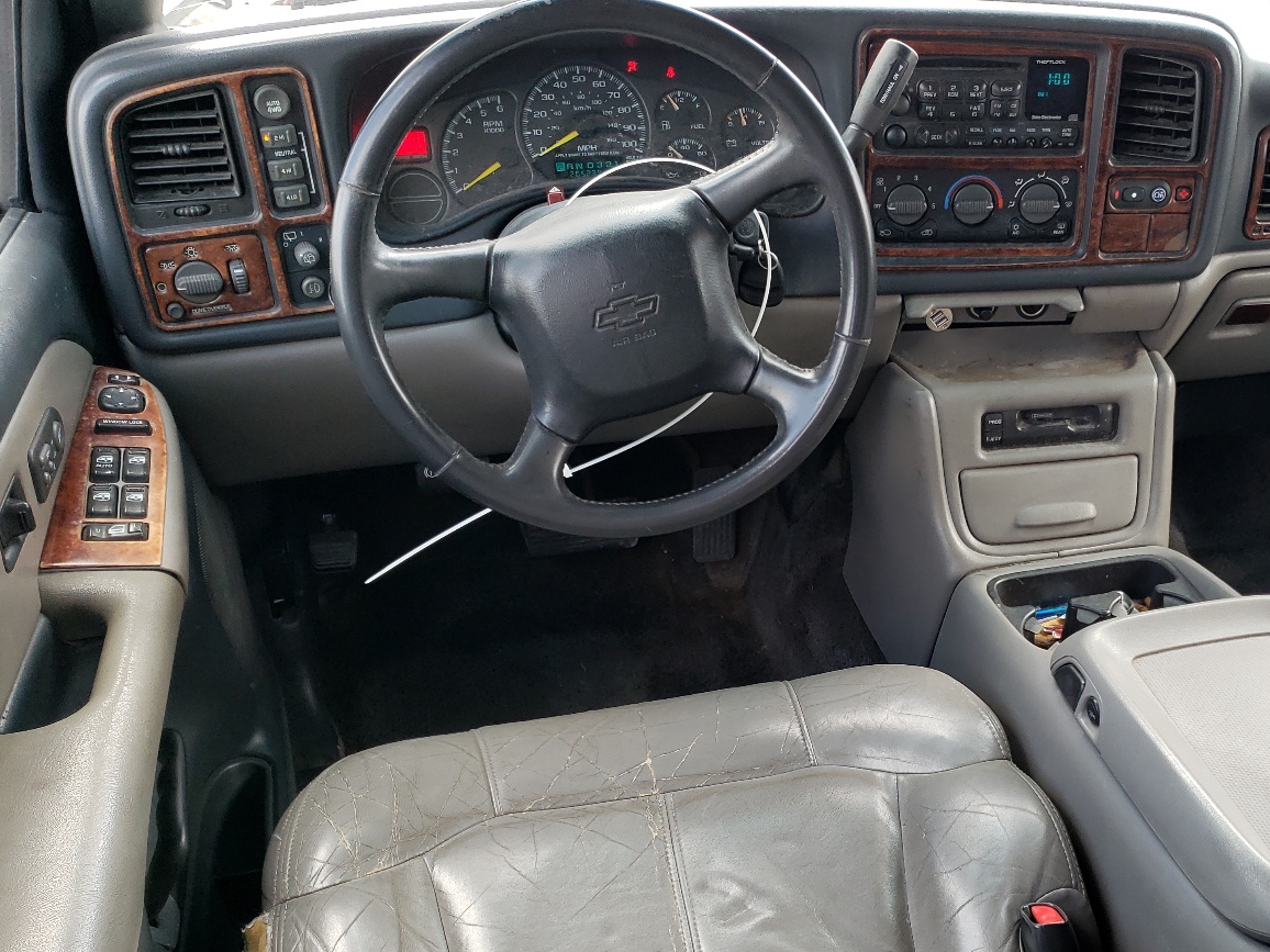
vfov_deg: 39.4
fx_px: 1321
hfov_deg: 50.2
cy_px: 596
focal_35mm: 36
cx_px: 873
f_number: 1.5
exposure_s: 1/120
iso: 53
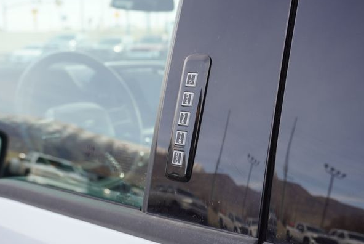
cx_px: 179
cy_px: 124
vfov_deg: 33.1
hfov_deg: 47.8
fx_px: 410
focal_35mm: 41
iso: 100
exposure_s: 1/60
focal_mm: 25
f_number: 5
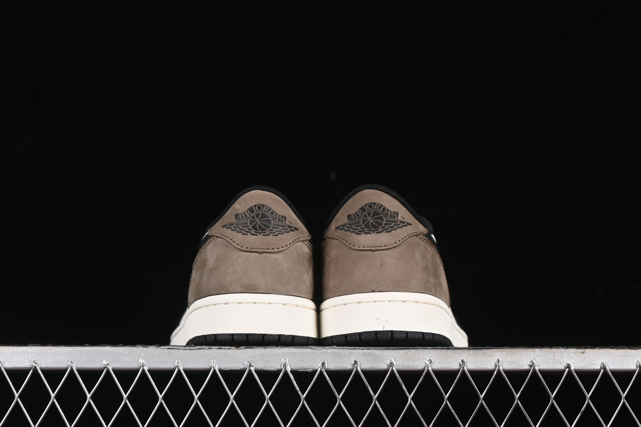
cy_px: 214
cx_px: 320
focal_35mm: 75
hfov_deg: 27.0
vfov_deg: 18.2
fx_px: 1335
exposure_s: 1/60
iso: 160
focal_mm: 50
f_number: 7.1
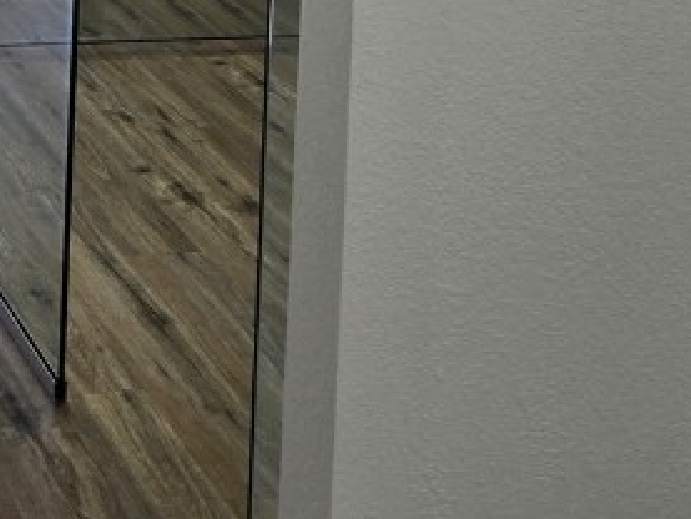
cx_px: -195
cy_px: -397
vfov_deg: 15.2
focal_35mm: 85
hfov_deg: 21.0
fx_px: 1697
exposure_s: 1/64
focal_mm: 5.4
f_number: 1.8
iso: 32
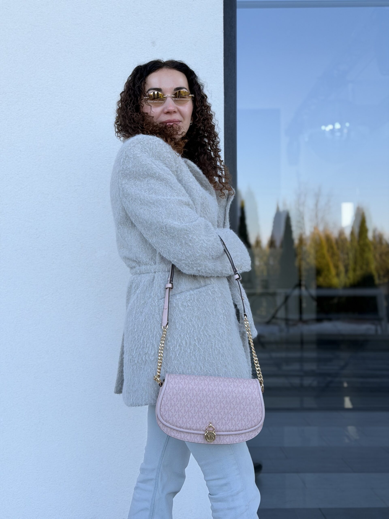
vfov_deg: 39.7
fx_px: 719
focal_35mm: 48
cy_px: 260
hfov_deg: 30.3
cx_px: 194
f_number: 1.78
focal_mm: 6.76
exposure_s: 1/606
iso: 64
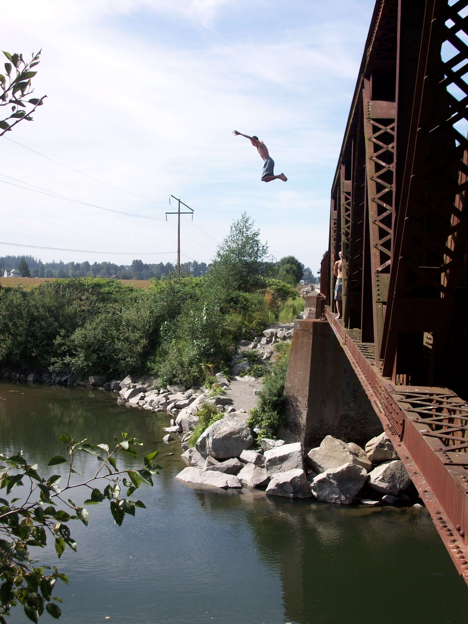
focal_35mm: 44
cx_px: 223
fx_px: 793
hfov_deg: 32.9
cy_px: 316
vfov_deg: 42.9
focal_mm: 7.1
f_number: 3.2
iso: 64
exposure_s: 1/635
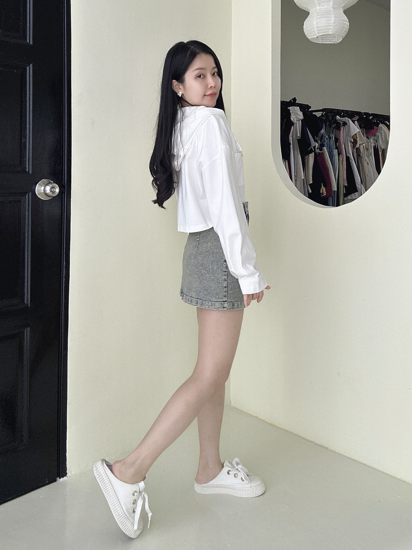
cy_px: 275
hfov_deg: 58.9
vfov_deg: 73.9
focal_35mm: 23
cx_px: 206
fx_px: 365
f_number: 1.9
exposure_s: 1/121
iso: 80
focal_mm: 2.69
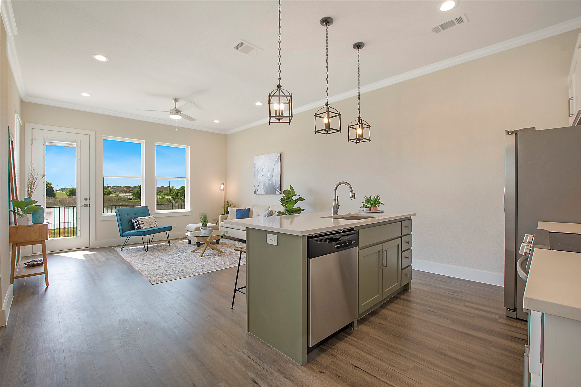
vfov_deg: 77.3
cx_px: 290
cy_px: 194
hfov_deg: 100.4
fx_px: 242
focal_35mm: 15
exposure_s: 1/125
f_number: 7.1
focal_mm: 10
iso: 100
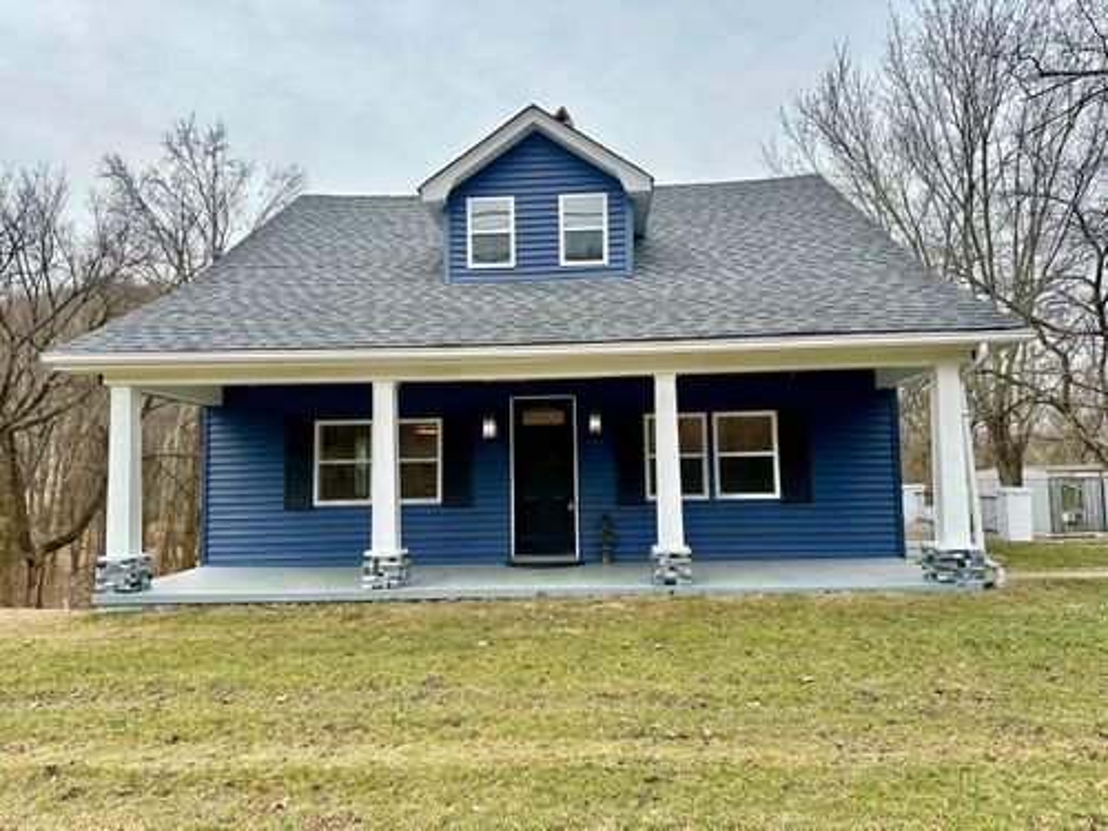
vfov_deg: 56.8
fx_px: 768
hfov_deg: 71.6
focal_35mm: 24
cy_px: 416
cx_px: 554
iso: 80
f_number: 1.78
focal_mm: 6.86
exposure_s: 1/1412
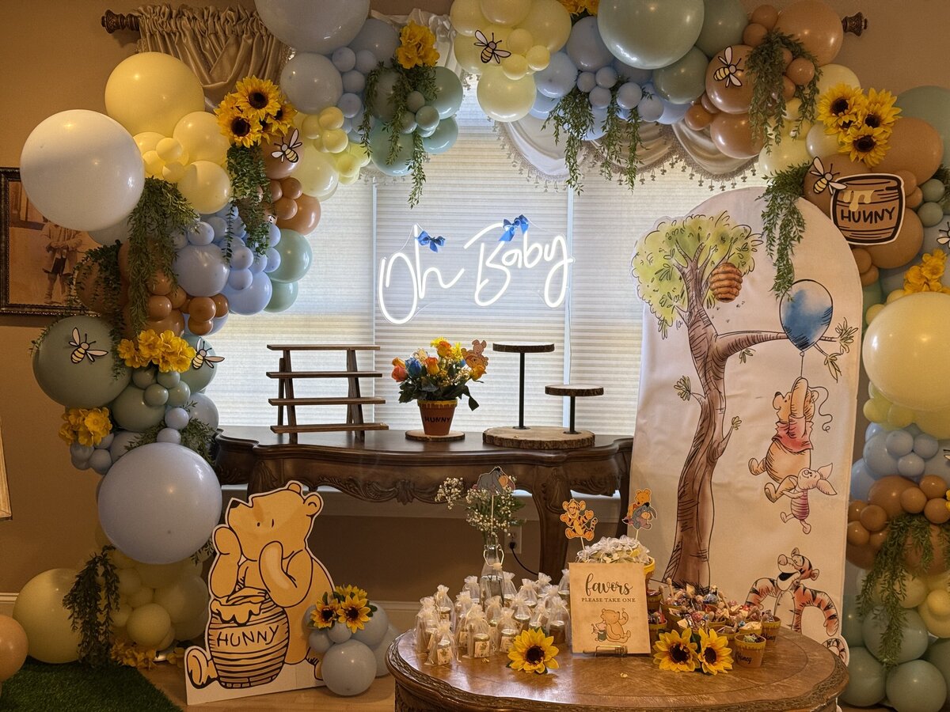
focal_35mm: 48
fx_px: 1317
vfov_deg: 30.3
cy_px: 356
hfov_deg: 39.7
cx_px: 475
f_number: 1.78
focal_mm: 6.76
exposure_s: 1/60
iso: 125
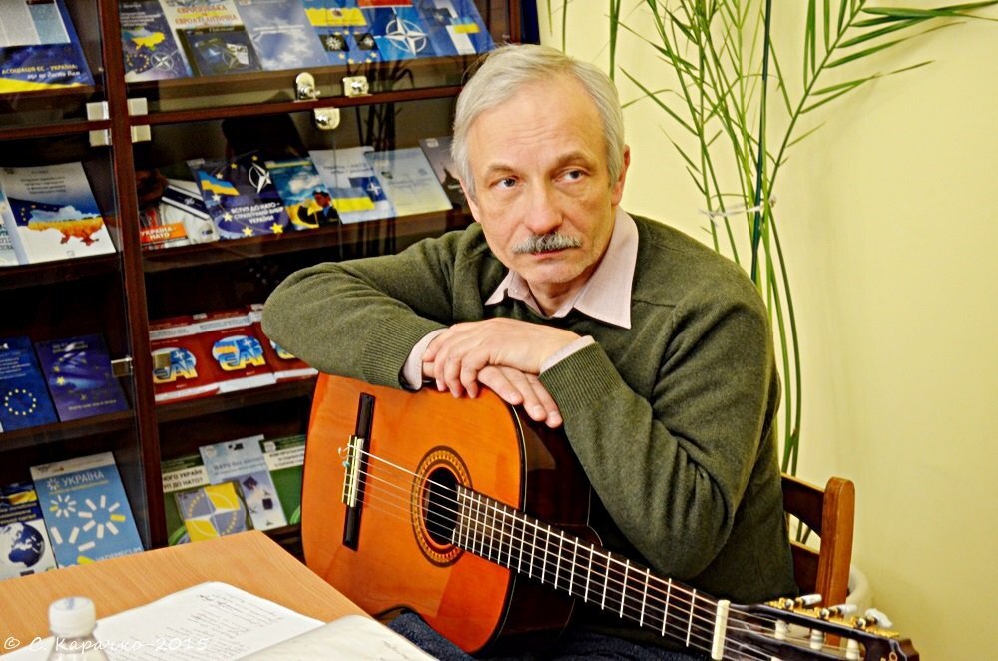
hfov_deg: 33.5
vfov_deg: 22.5
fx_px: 1660
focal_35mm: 60
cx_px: 499
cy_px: 330
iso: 1600
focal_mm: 40
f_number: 5.3
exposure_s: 1/20
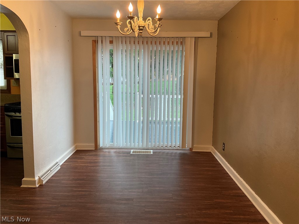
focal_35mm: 29
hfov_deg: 61.7
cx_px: 150
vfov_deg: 48.2
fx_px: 250
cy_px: 112
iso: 80
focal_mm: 3
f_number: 1.8
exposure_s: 1/60
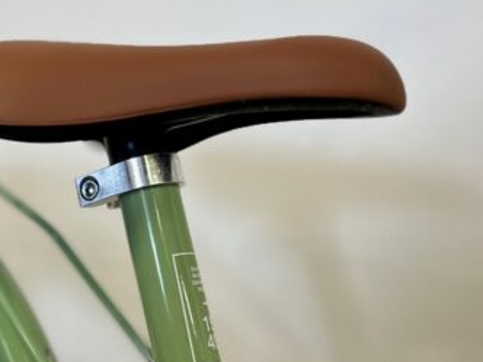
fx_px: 656
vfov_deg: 30.8
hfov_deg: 38.0
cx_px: 60
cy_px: 220
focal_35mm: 47
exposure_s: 1/50
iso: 100
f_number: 1.6
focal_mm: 5.1
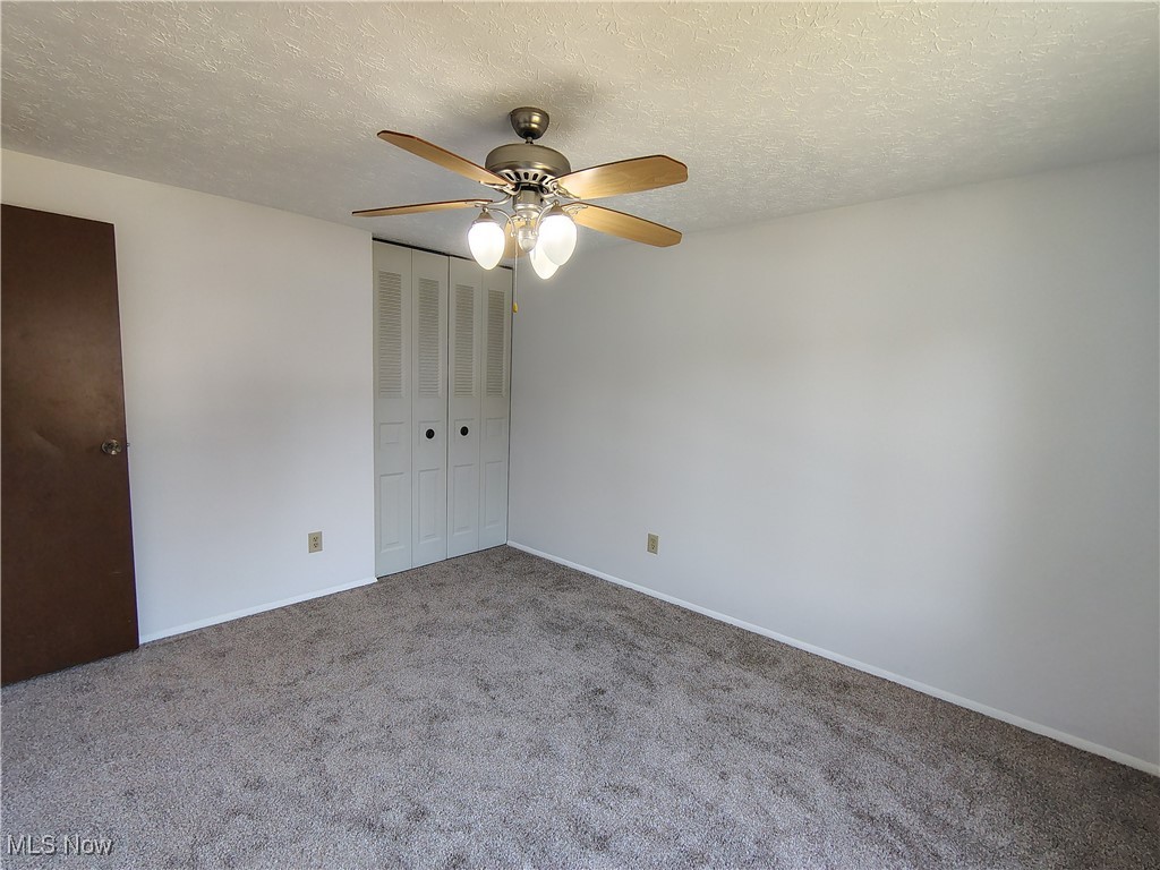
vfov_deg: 78.1
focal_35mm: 16
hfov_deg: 94.5
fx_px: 536
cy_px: 435
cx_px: 580
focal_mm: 2.13
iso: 361
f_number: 2.2
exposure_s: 1/60
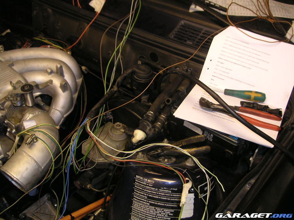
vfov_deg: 37.7
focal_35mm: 38
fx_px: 323
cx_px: 147
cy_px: 110
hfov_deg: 49.0
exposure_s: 1/45
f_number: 2.8
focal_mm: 6
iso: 160
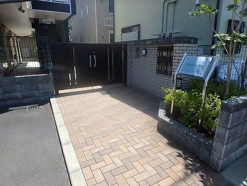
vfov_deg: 63.4
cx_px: 124
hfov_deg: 79.0
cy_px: 93
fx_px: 150
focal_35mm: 21
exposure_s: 1/640
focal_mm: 3.7
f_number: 3.5
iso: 125
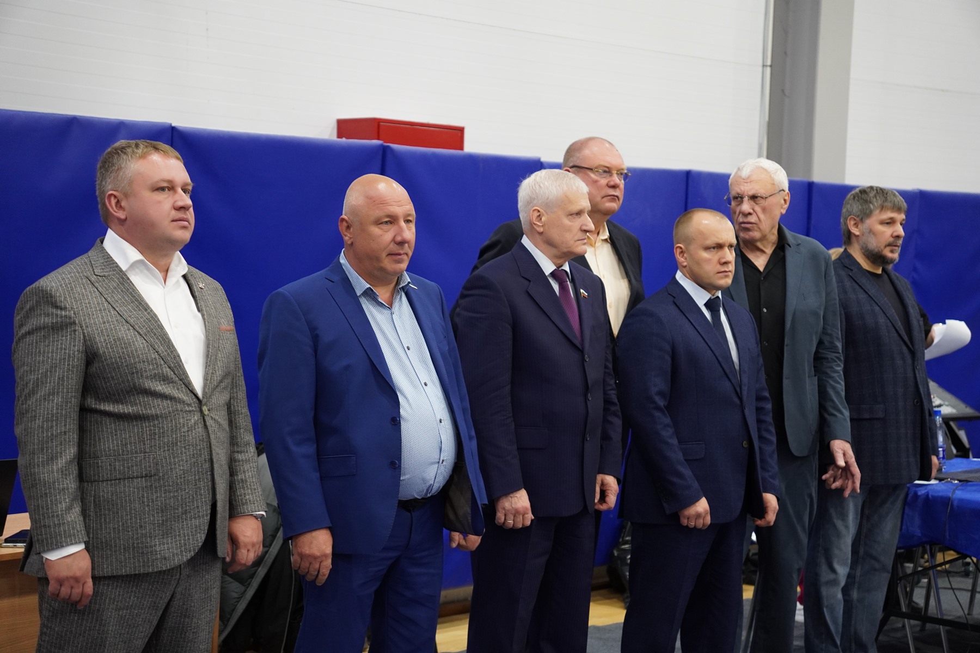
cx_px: 490
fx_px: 1919
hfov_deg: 28.6
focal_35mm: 70
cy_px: 326
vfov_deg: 19.3
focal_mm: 47
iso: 1000
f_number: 3.2
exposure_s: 1/80
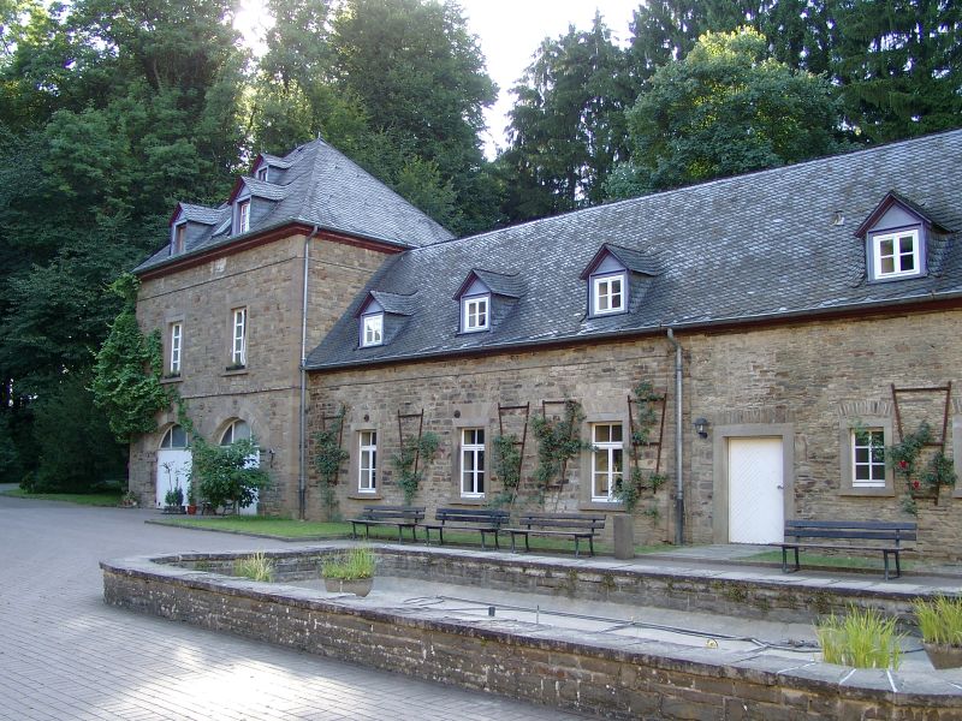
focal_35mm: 34
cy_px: 360
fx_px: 945
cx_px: 481
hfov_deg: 54.0
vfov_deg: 41.8
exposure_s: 1/108
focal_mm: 7.13
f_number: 2.8
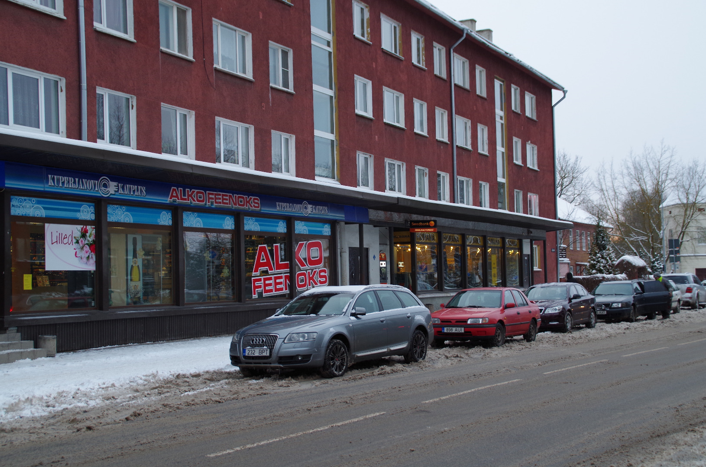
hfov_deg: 40.4
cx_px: 353
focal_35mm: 49
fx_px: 959
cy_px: 234
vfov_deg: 27.4
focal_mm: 33
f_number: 6.3
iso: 400
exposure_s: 1/60
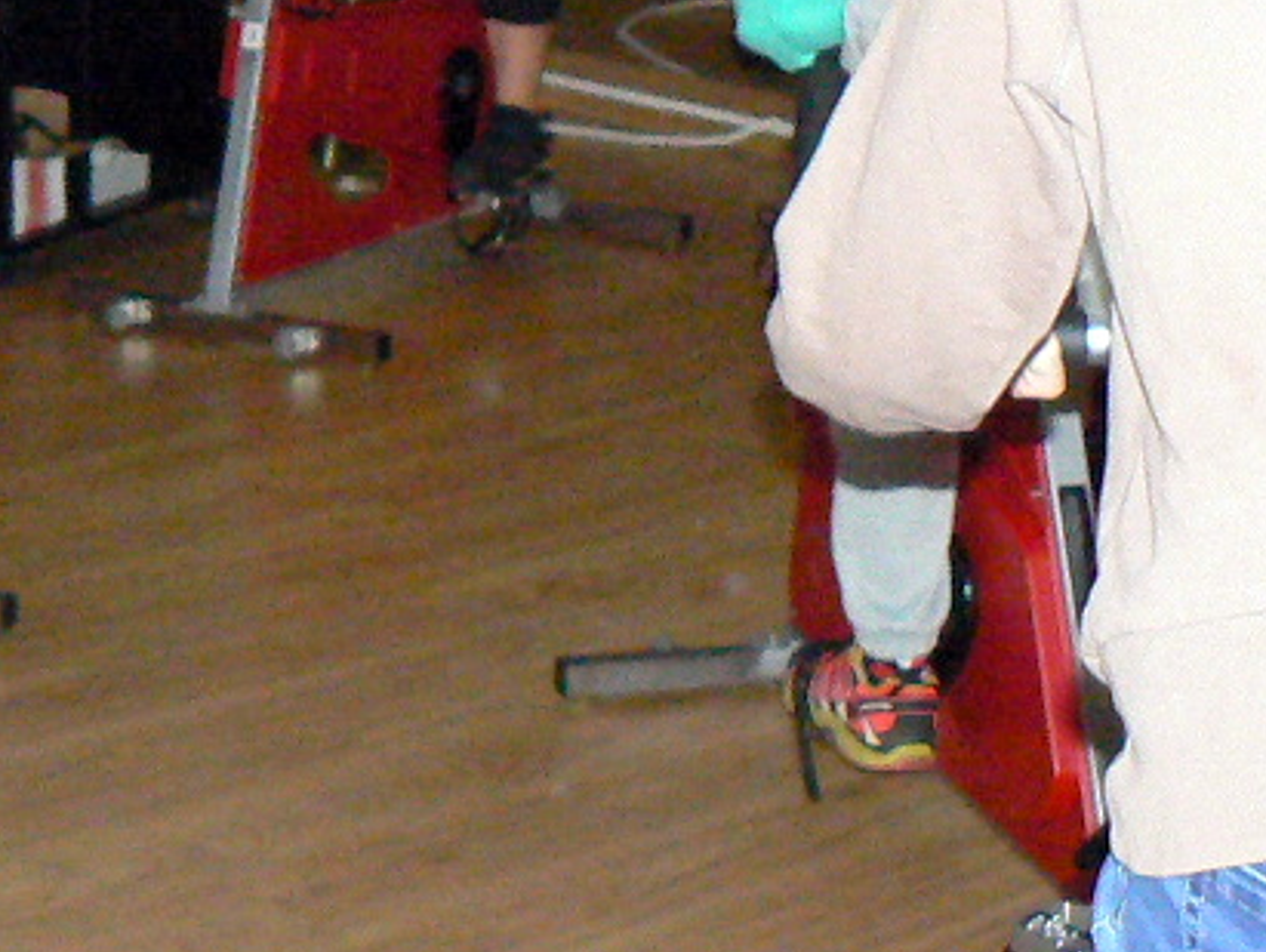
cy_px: -360
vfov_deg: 12.7
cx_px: -34
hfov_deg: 17.1
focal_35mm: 112
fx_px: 4100
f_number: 2.8
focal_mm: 6
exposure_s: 1/25
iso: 400
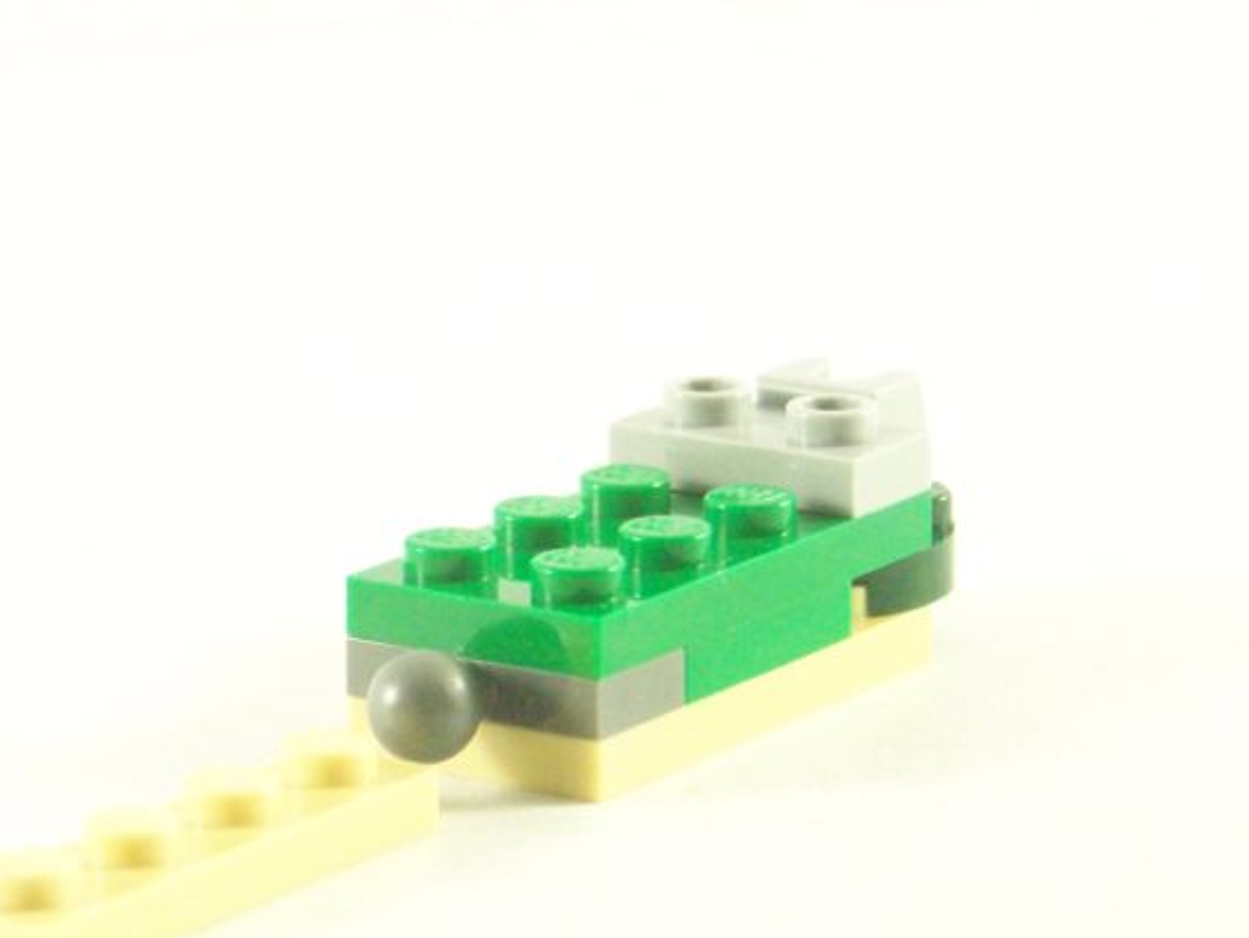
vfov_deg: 7.0
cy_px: 696
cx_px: 167
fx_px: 7689
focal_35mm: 213
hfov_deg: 9.3
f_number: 3.2
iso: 400
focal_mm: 19.4
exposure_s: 1/60
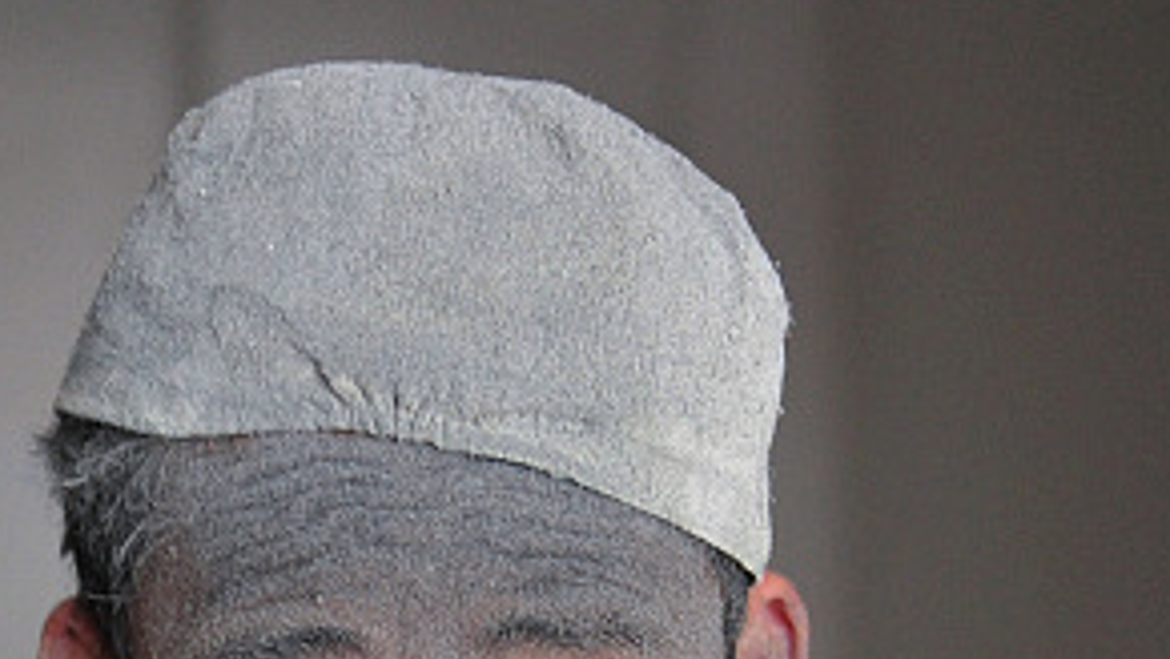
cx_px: 434
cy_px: 920
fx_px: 3818
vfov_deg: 9.6
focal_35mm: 123
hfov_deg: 17.4
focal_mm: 38
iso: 800
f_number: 2.8
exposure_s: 1/15
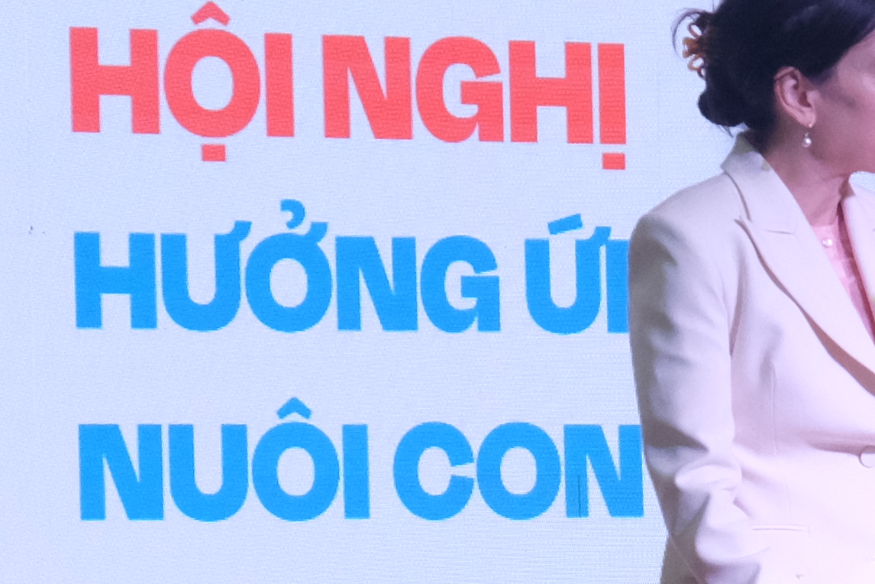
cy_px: 683
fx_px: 7583
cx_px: 1088
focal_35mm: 312
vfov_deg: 4.4
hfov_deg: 6.6
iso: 3200
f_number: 4
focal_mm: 48.4
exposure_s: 1/500
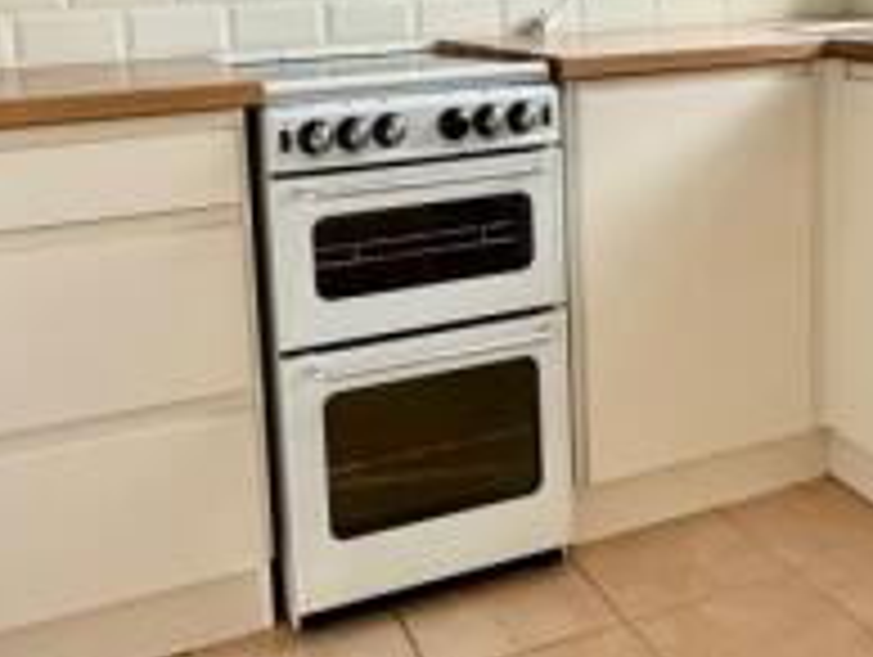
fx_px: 1061
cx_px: 475
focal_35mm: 42
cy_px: 92
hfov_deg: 44.7
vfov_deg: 33.0
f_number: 2.2
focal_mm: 2.22
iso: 160
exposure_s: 1/99
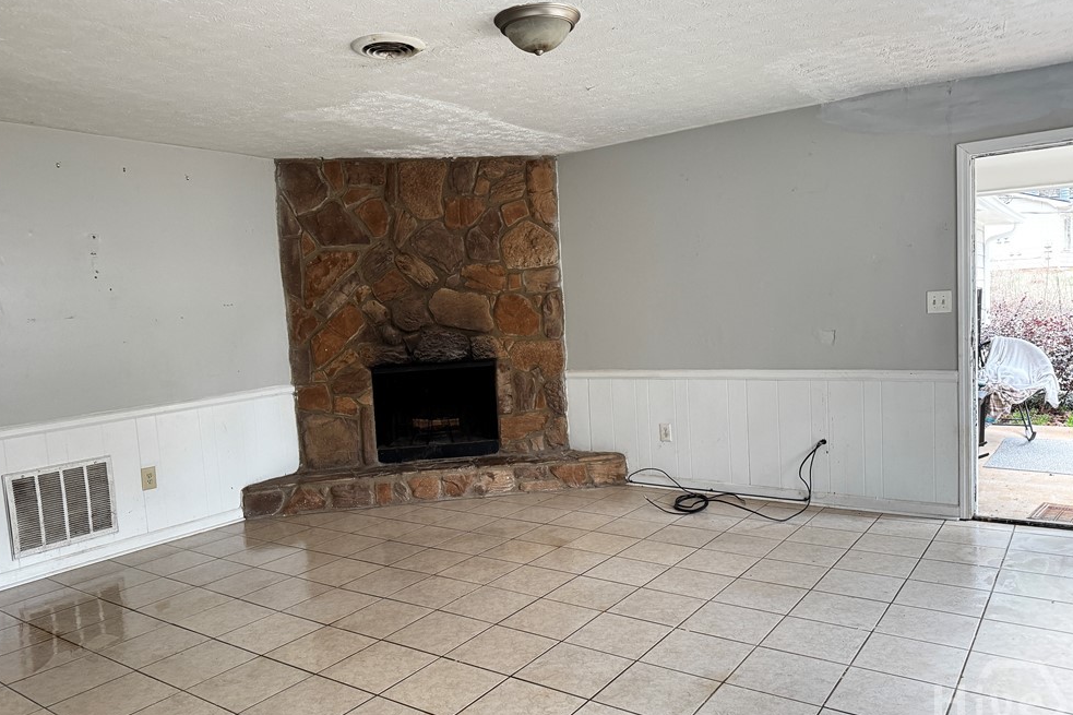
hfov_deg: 69.4
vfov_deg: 49.5
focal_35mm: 26
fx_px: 775
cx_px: 525
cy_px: 370
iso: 320
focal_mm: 6.76
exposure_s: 1/60
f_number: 1.78
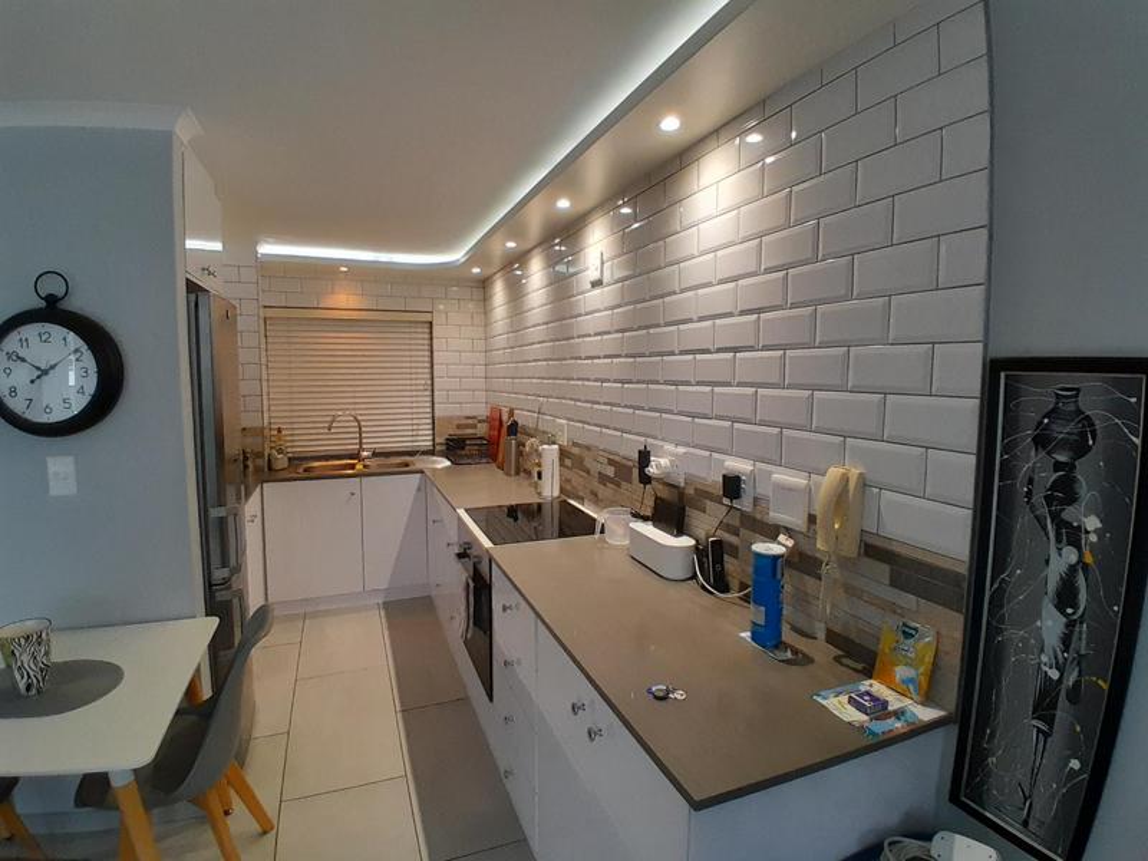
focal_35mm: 17
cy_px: 430
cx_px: 574
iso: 160
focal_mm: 1.46
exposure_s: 1/33
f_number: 2.2
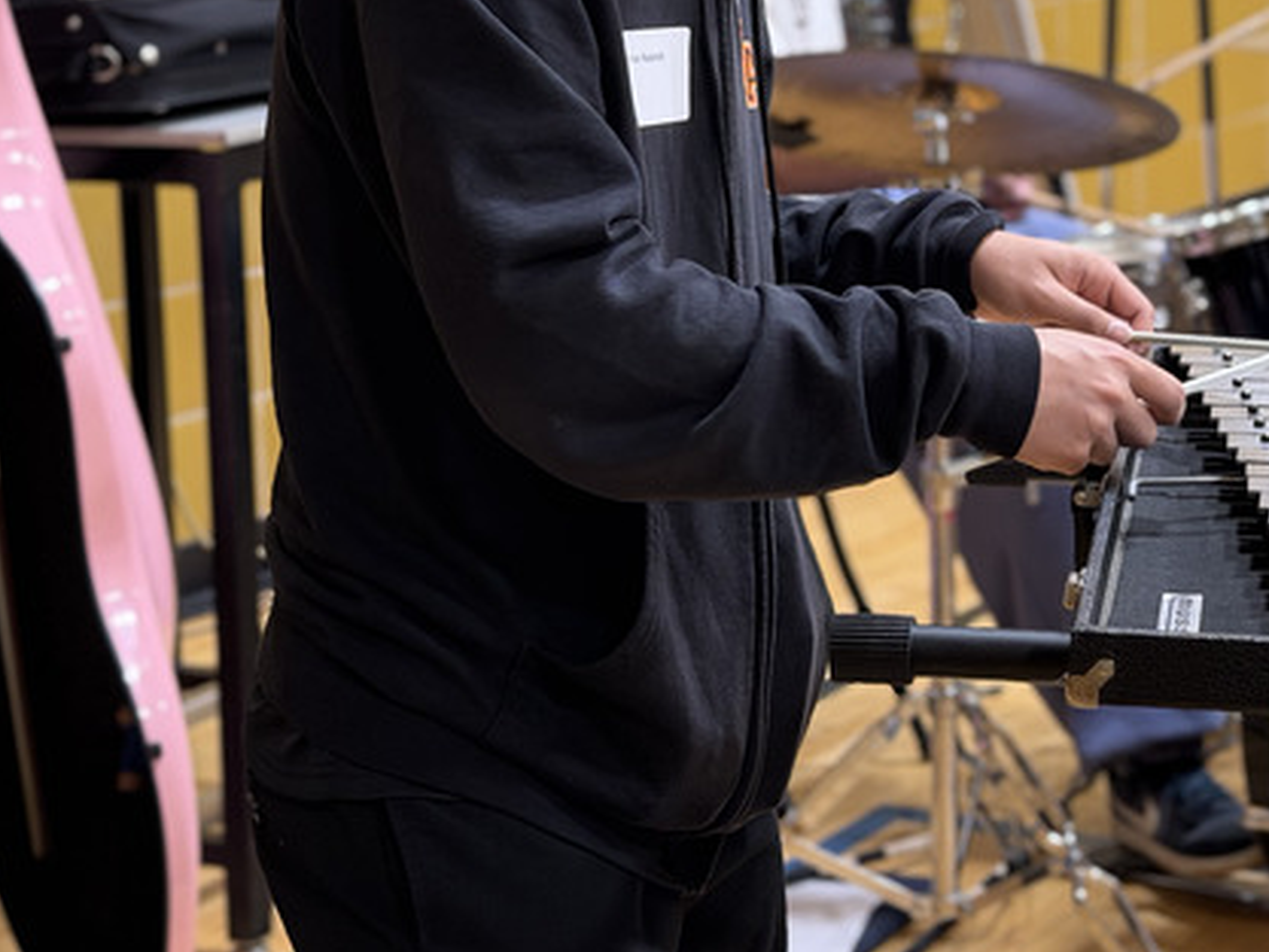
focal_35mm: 92
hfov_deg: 21.0
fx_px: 3374
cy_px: 55
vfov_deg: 15.8
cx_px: 1083
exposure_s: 1/60
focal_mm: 6.76
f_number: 1.78
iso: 160
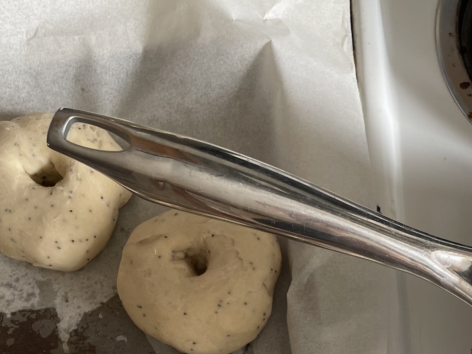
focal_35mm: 58
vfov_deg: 23.8
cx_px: 417
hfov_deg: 31.8
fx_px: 791
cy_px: 376
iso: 80
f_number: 1.6
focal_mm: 4.2
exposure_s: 1/121
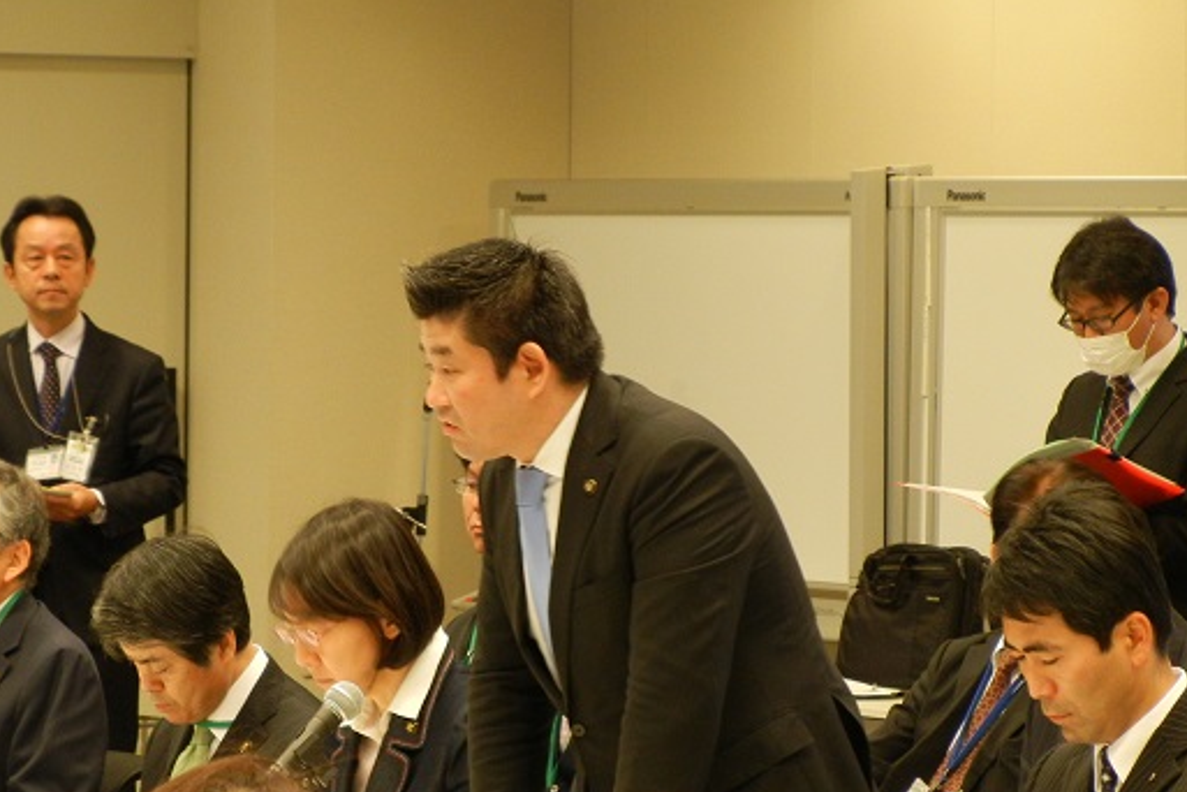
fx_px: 8671
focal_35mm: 263
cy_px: 540
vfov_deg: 5.2
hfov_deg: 7.8
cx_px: 481
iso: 400
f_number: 4.7
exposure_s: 1/18.2
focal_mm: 36
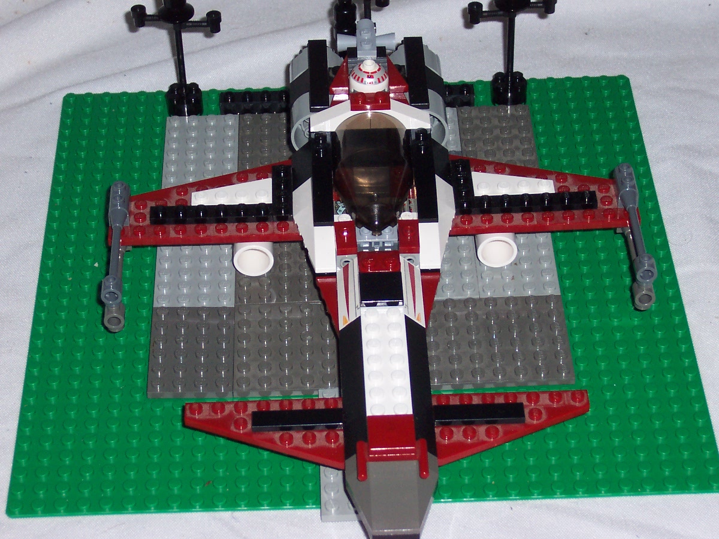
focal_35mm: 114
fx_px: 2368
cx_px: 360
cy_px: 270
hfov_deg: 17.3
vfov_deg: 13.0
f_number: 4.8
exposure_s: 1/90
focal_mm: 17.6
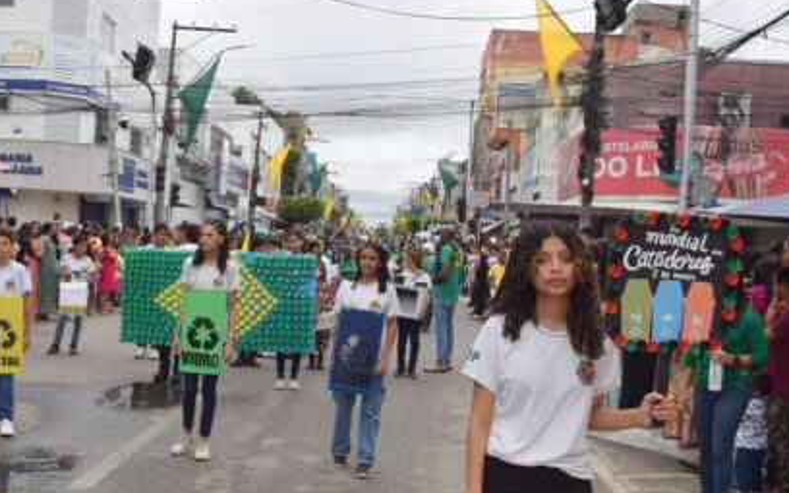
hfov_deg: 38.5
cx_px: 139
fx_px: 1075
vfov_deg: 25.8
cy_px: 266
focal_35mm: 50
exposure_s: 1/200
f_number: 9
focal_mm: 18
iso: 100
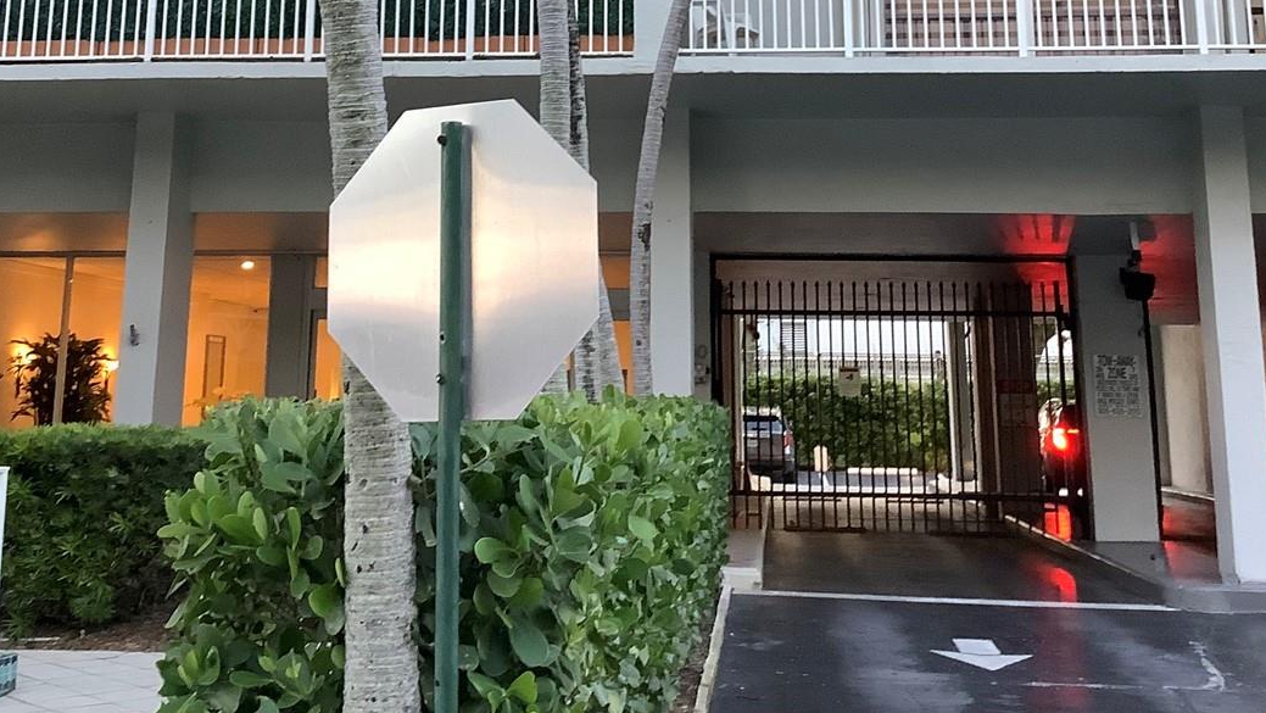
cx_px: 589
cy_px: -17
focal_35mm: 52
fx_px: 1746
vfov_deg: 22.1
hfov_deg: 39.8
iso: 200
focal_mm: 3.3
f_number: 2.4
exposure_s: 1/60
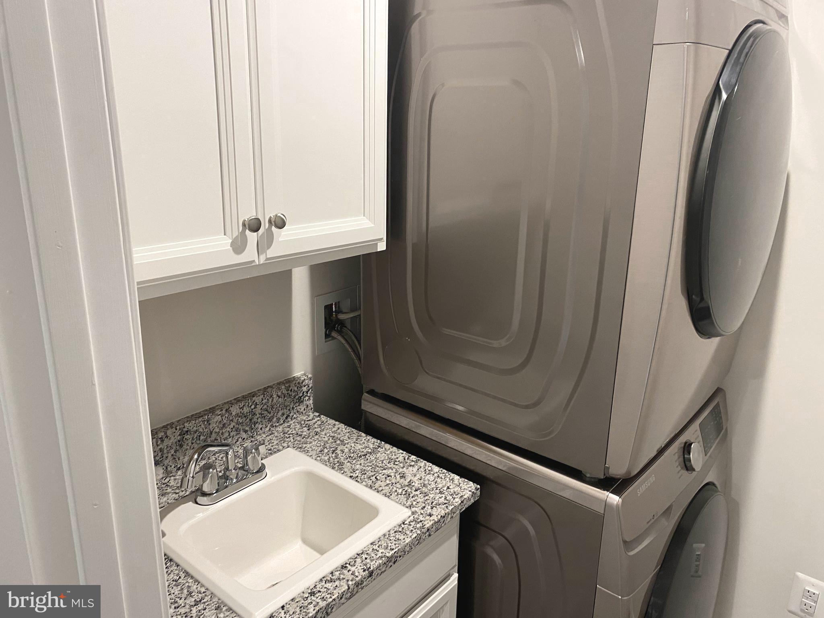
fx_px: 619
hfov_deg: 67.3
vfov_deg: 53.1
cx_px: 412
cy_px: 309
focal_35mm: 26
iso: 200
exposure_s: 1/60
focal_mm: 4.25
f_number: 1.8
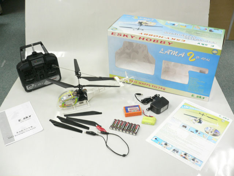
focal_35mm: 35
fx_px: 237
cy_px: 88
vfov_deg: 40.7
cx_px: 117
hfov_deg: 52.6
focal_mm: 5.8
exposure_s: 1/10
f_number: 2.8
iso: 100
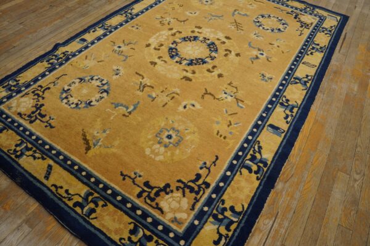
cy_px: 123
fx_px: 277
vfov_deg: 47.9
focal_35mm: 27
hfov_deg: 67.4
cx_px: 185
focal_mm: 18
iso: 500
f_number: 4
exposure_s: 1/60
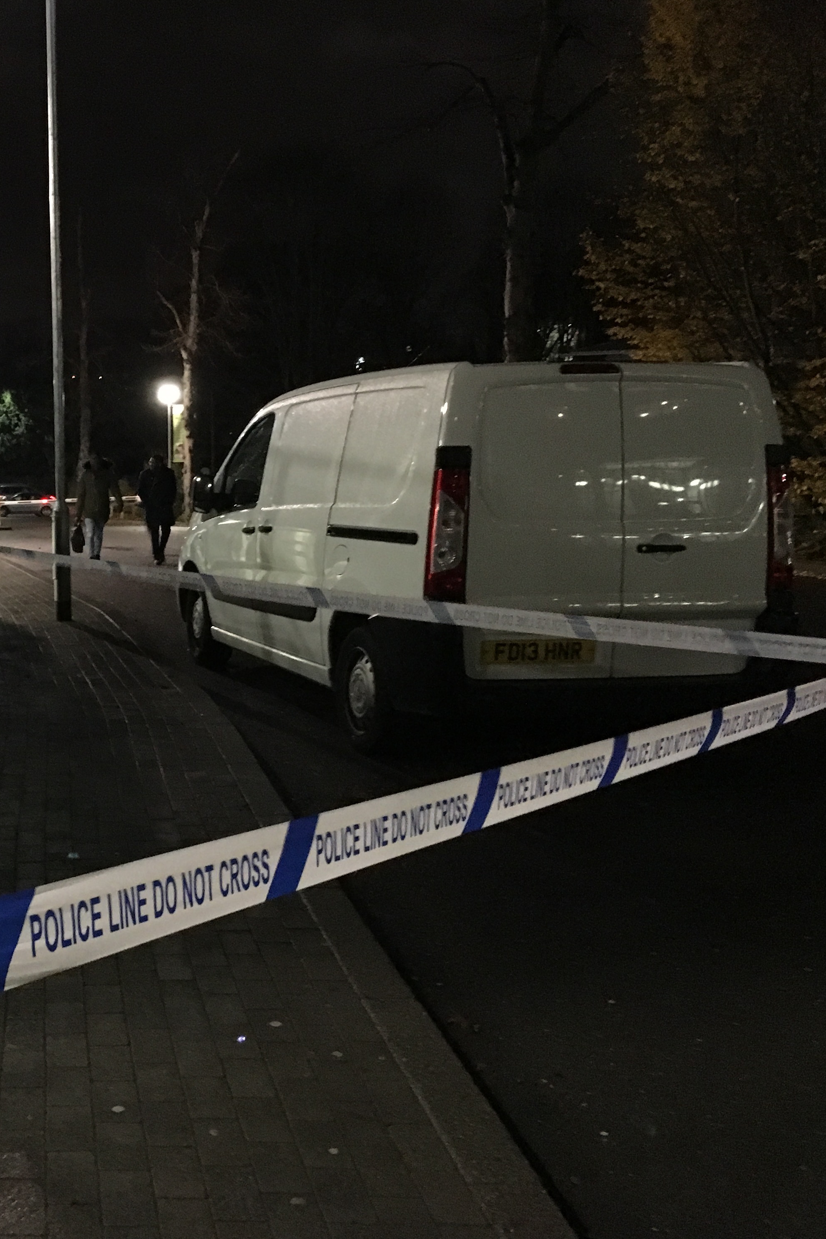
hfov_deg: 30.5
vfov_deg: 47.4
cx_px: 19
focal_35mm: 41
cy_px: 628
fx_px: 1411
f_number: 2.2
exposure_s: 1/17
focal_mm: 4.15
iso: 640
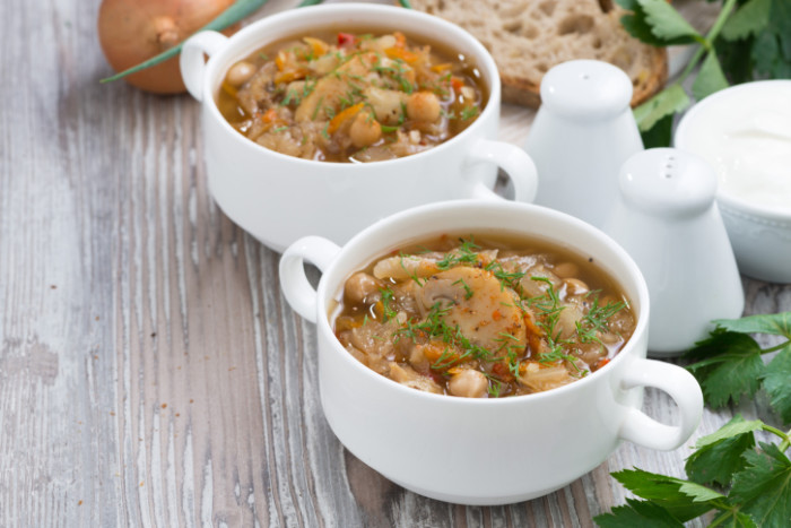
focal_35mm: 105
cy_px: 264
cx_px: 396
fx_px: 2307
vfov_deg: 13.0
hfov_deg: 19.5
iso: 100
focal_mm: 105
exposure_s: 1/125
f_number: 13
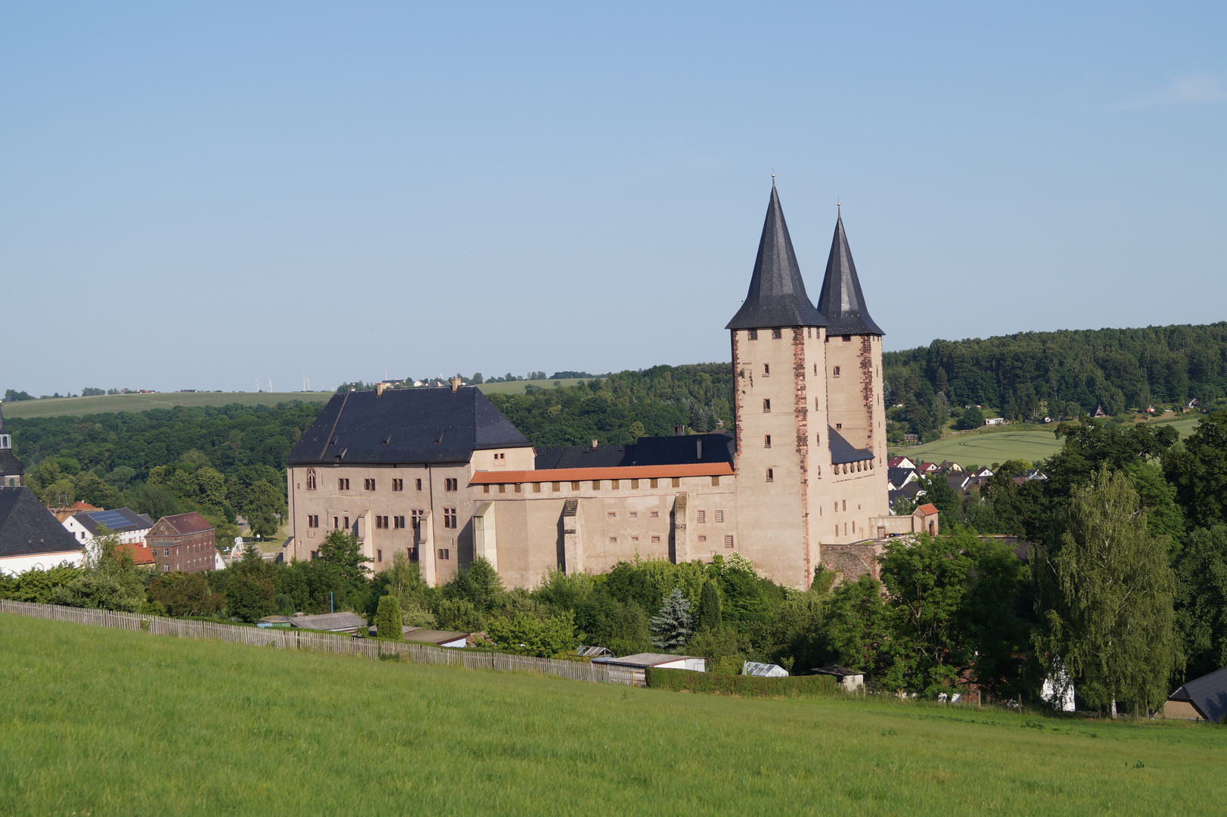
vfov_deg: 25.7
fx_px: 1789
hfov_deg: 37.9
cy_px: 408
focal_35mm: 52
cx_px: 614
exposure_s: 1/500
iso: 100
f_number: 5.6
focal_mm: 35
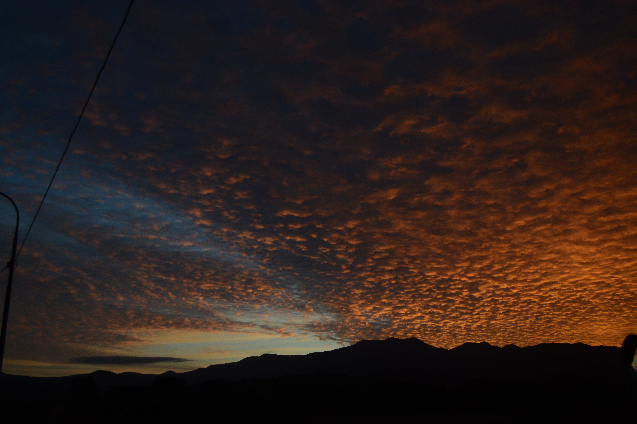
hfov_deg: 57.2
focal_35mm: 33
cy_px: 212
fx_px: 584
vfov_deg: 40.0
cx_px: 318
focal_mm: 22
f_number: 4.5
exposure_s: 1/1600
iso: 800
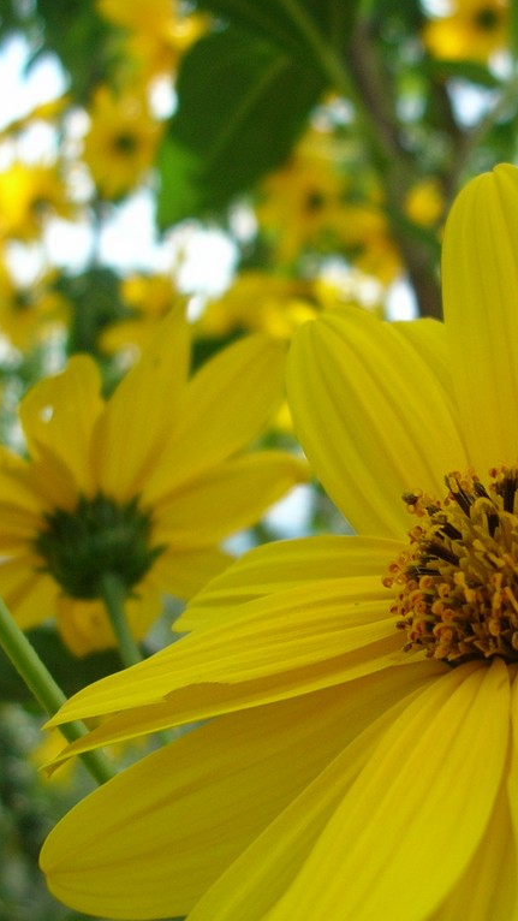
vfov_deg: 40.6
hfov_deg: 23.4
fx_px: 1245
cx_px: 326
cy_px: 460
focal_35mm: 51
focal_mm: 5.8
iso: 50
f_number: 2.8
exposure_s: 1/520
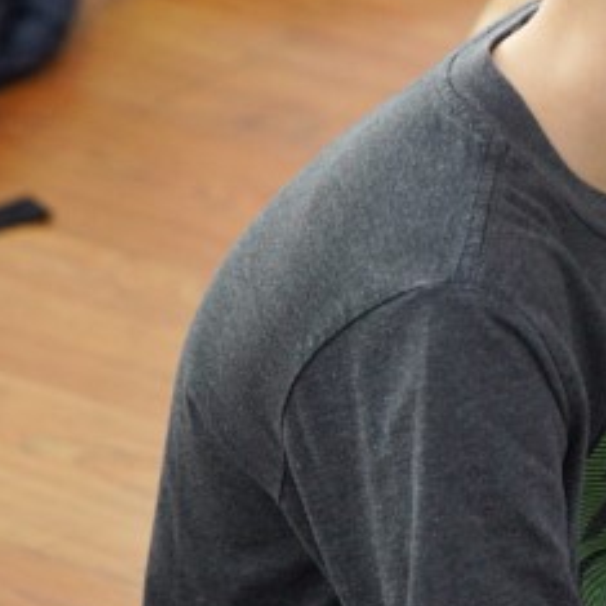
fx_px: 5486
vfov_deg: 6.3
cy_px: 52
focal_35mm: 277
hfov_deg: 6.2
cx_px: 1109
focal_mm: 85
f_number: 4
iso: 1600
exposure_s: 1/160
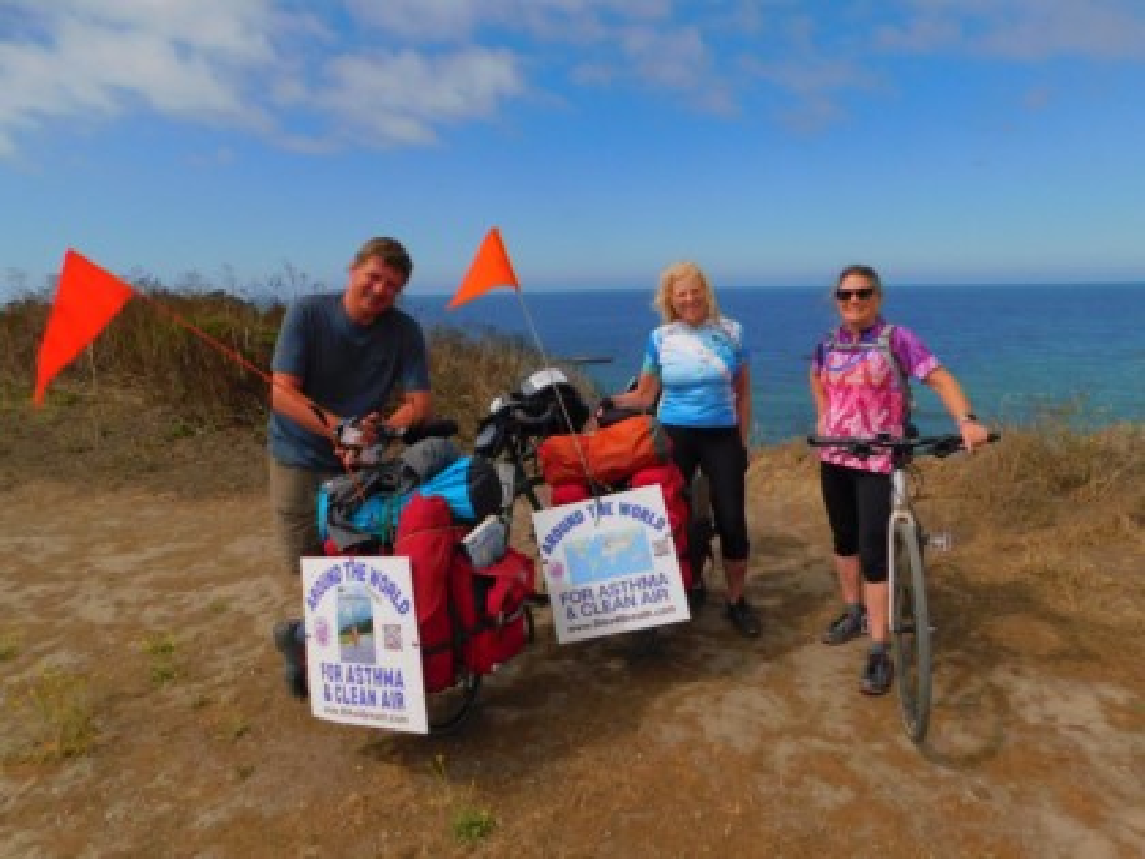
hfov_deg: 73.9
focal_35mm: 23
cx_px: 572
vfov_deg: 58.9
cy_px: 430
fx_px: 761
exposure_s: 1/800
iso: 125
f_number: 6
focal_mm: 4
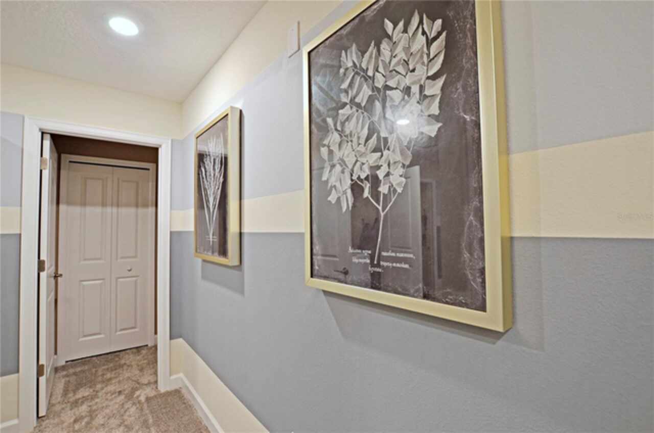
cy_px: 216
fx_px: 272
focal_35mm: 15
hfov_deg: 100.5
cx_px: 327
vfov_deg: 77.1
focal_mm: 10
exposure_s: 1/15
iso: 180
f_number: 4.5
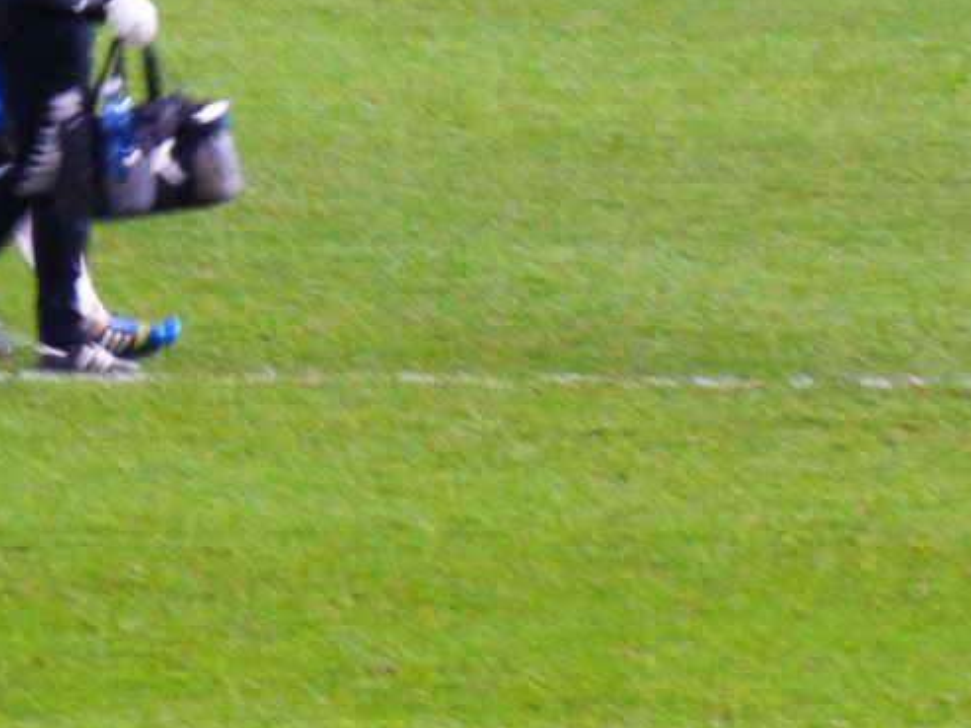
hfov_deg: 1.7
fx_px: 32819
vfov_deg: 1.3
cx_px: 229
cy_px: 172
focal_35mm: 1170
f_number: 6.4
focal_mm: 86
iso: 800
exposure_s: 1/15
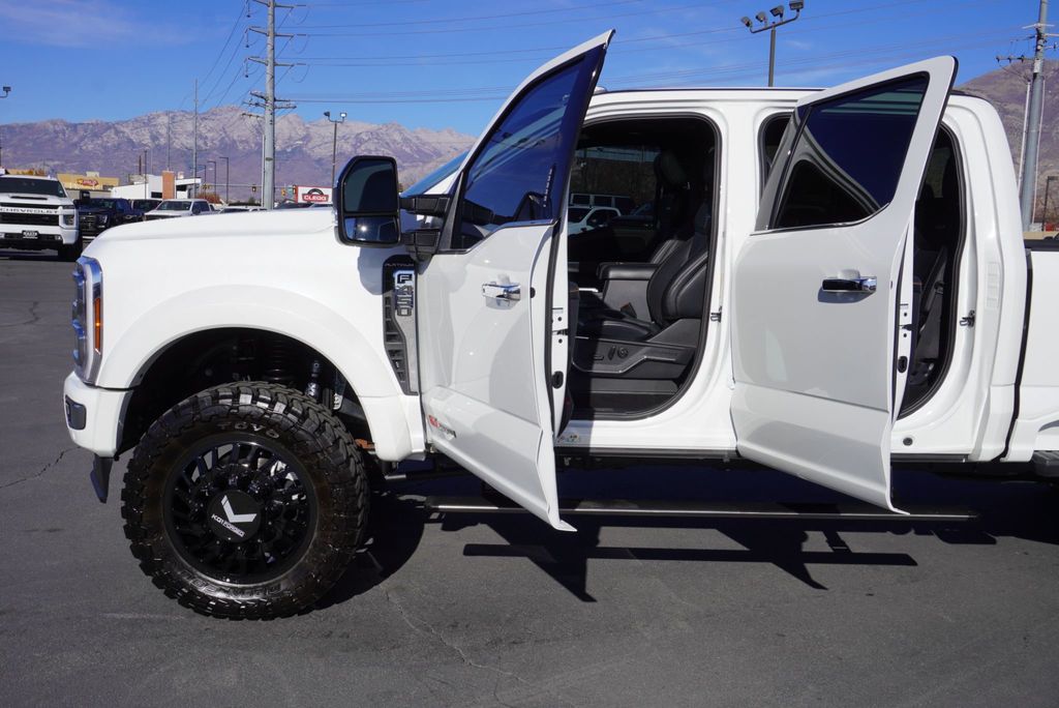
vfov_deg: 38.4
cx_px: 530
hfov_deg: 55.1
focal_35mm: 34
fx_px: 1015
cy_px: 354
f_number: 10
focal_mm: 23
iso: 100
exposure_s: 1/320
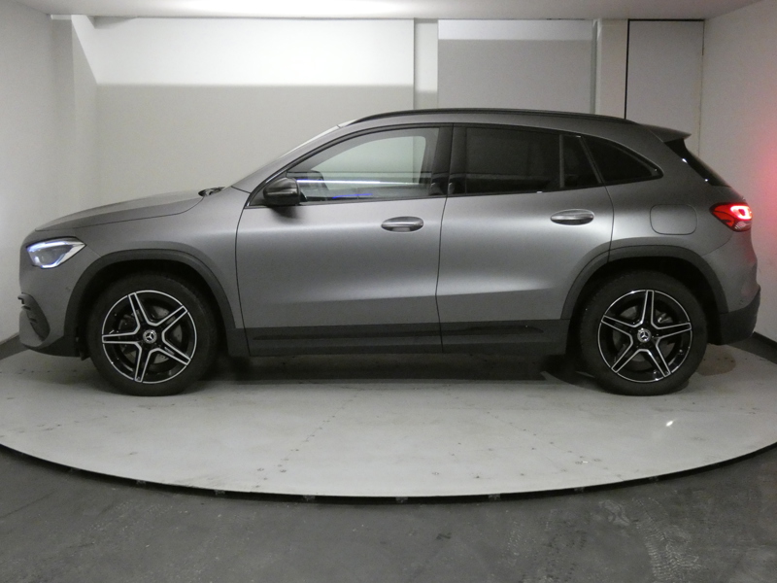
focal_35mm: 46
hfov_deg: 41.2
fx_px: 1033
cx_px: 388
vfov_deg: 31.5
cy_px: 292
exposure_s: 1/80
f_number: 3.8
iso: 1600
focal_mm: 8.2
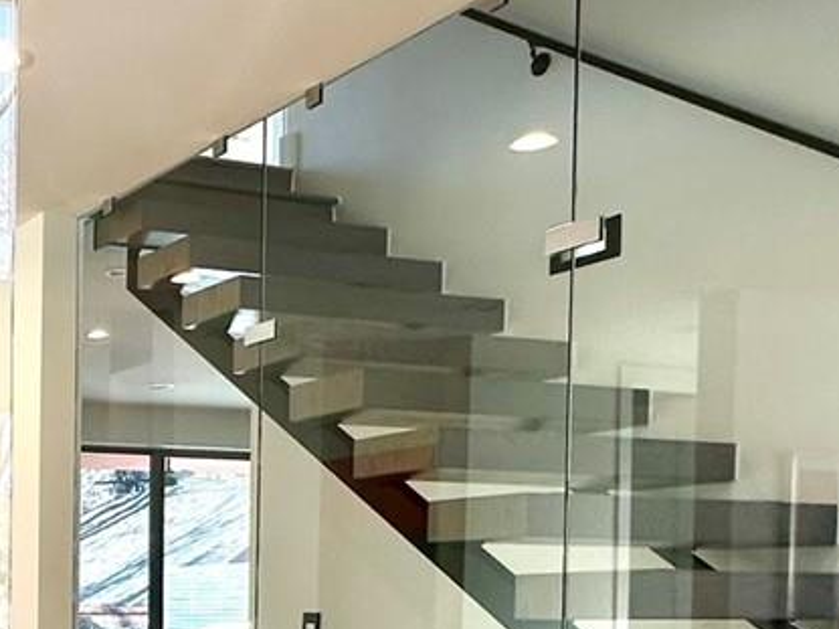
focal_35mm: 54
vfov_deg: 25.4
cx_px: -230
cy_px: 657
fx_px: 1308
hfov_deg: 29.3
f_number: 2.2
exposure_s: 1/120
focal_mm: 2.22
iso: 50
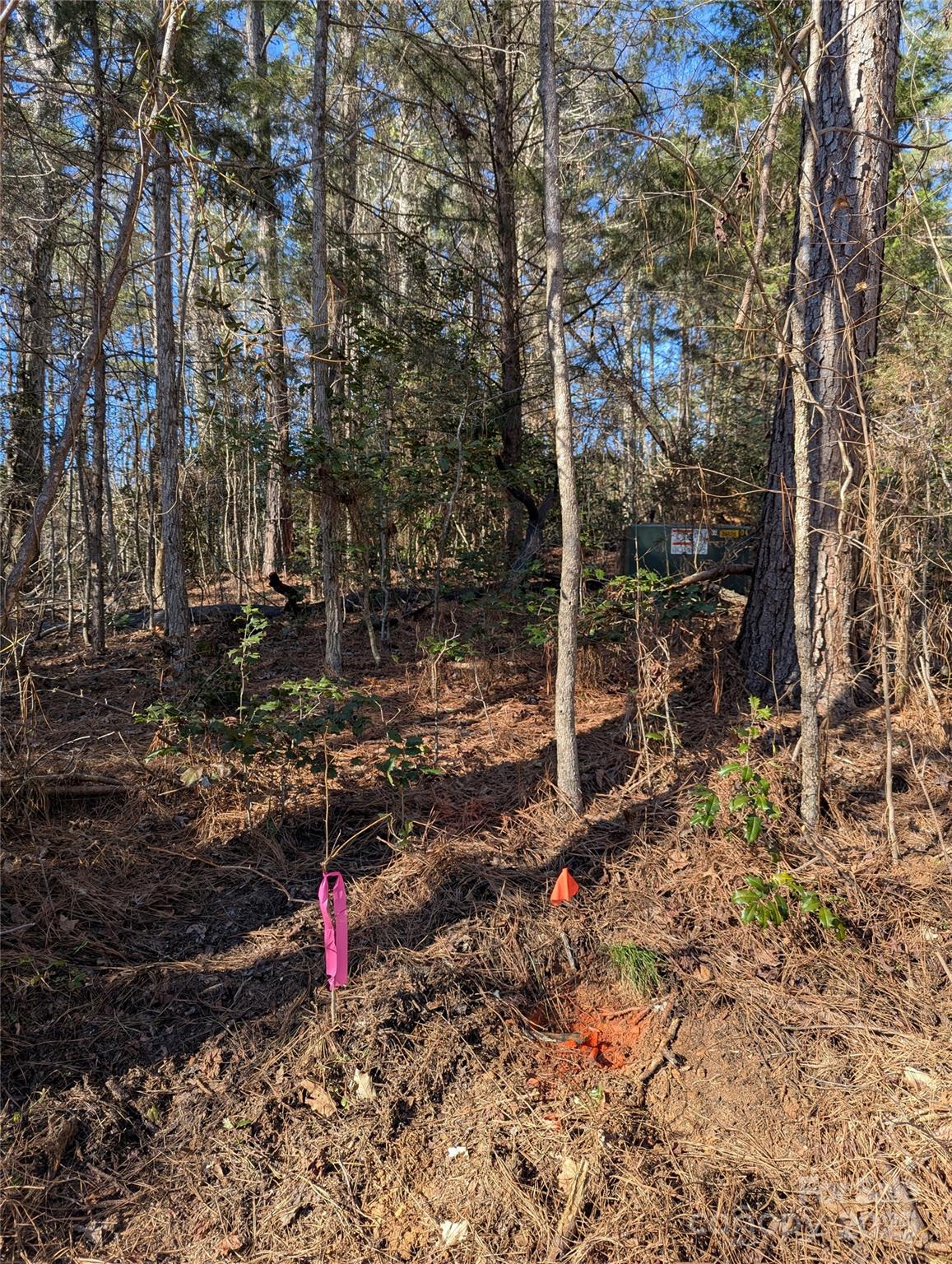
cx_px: 476
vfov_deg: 71.5
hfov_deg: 56.9
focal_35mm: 24
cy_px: 632
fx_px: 878
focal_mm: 6.81
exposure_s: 1/356
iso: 36
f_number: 1.85
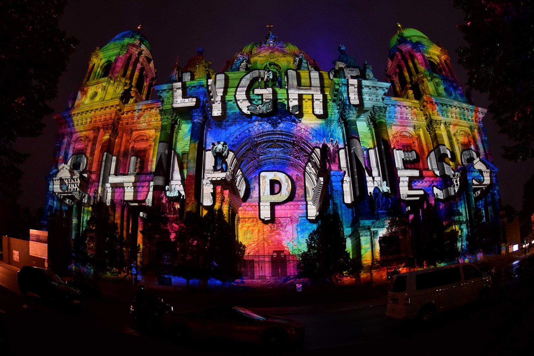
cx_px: 267
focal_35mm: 16
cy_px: 178
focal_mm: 10.5
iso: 800
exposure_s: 1/8
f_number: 2.8
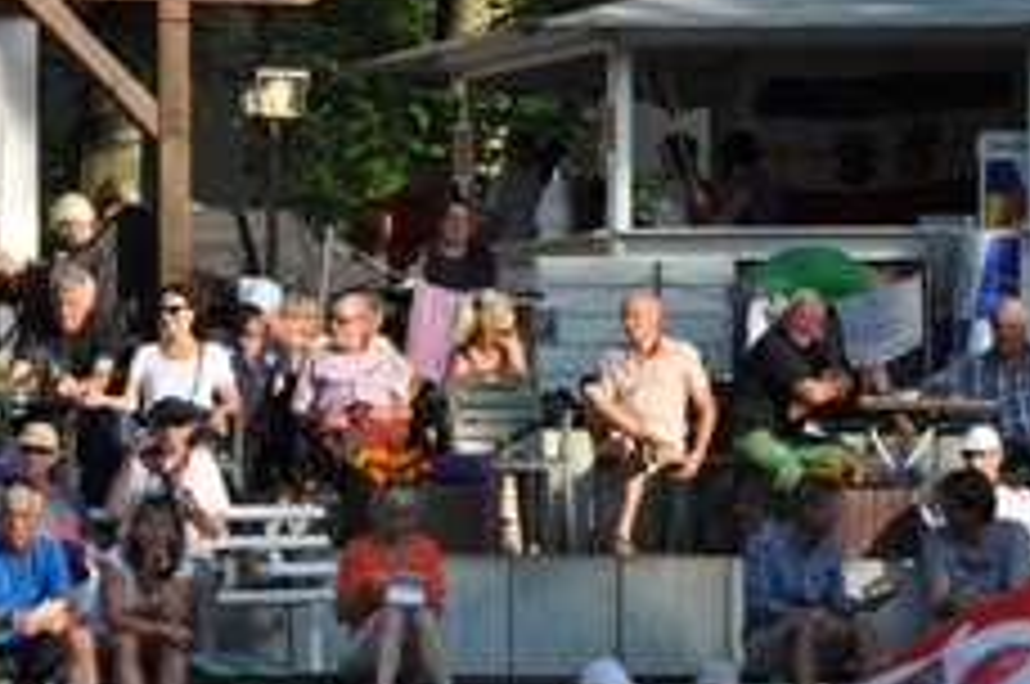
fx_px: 8799
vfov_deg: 4.4
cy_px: 166
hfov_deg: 6.7
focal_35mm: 308
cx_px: 697
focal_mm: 105
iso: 200
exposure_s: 1/320
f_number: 9
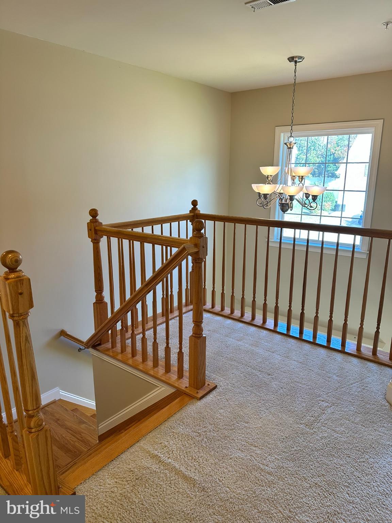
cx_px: 196
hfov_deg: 56.8
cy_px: 262
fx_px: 362
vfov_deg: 71.6
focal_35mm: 24
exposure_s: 1/120
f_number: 1.78
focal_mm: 6.86
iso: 160
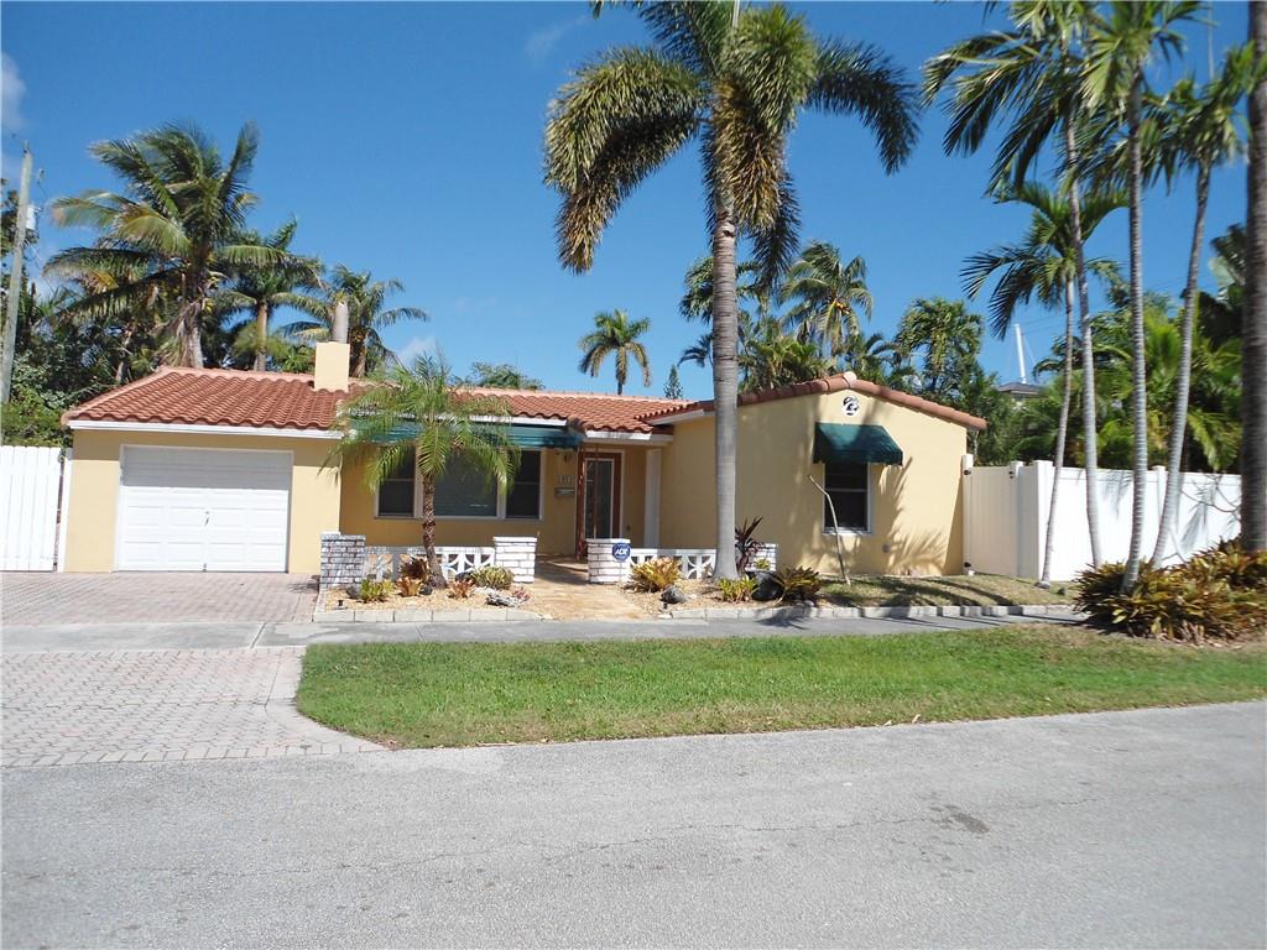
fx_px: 952
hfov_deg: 67.3
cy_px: 475
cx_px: 634
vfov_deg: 53.1
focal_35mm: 26
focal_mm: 4.7
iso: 80
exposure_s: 1/200
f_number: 8
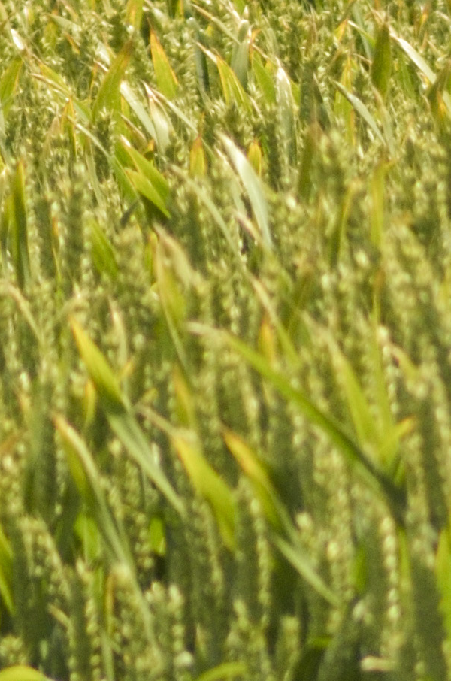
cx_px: -700
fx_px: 30788
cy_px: -775
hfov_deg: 0.8
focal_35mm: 1631
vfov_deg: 1.3
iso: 500
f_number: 7.1
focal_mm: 200
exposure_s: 1/3200
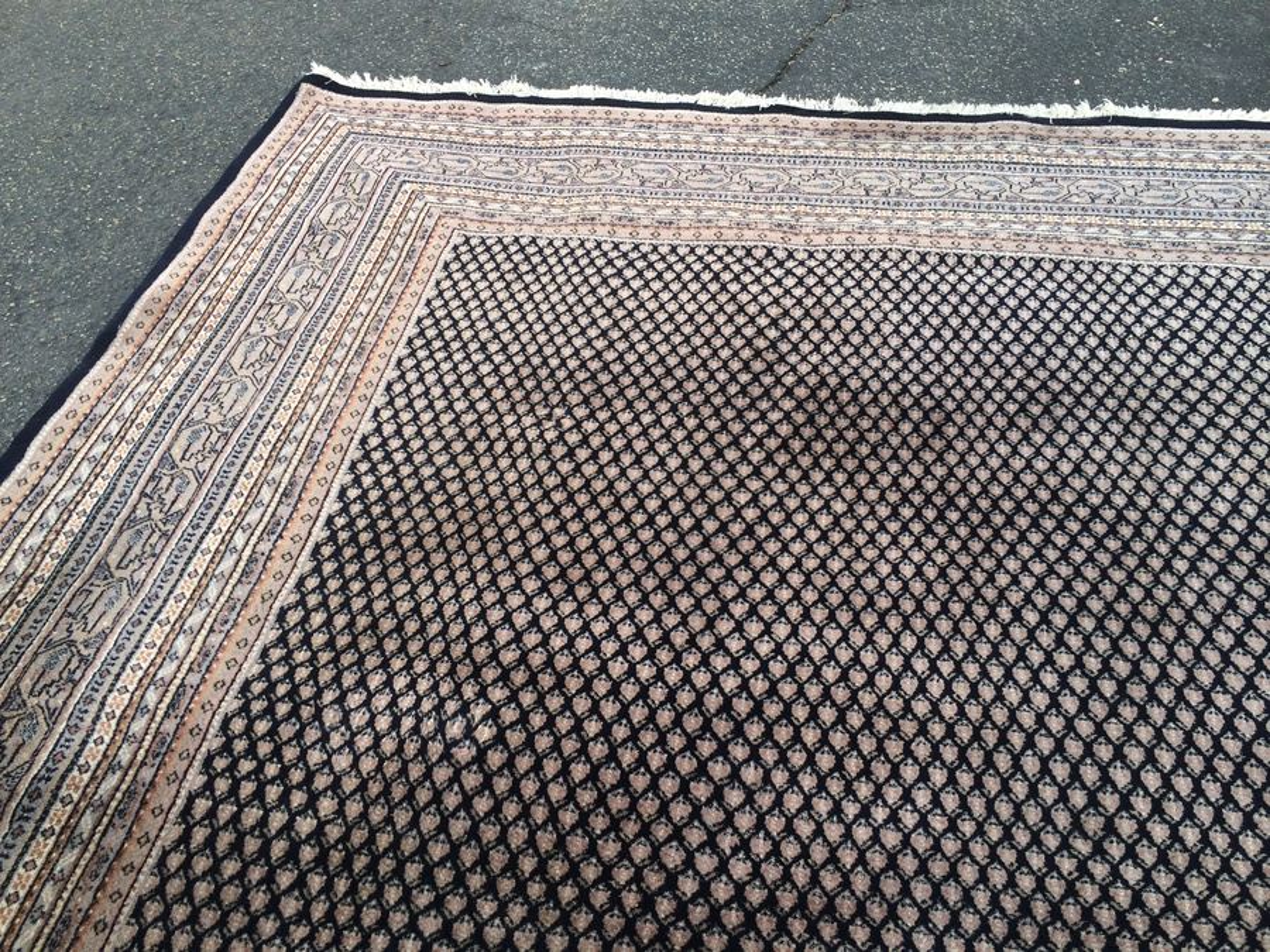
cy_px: 476
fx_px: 1101
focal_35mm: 30
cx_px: 635
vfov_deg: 46.8
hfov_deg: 60.0
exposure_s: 1/631
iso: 32
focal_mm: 4.12
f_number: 2.2
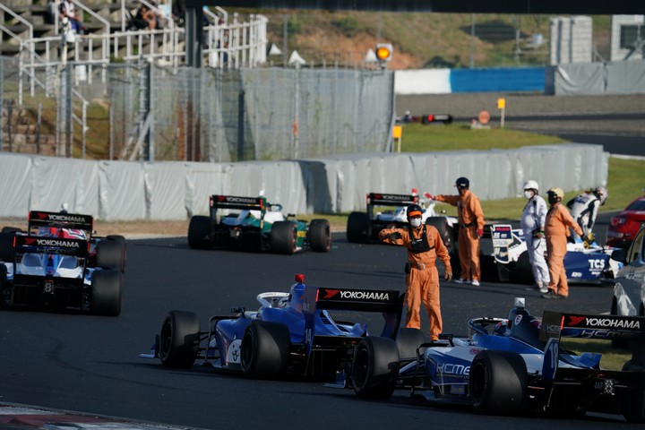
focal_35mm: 448
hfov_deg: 4.6
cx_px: 322
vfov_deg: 3.1
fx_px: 8026
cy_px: 215
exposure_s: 1/800
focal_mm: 448
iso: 200
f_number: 8
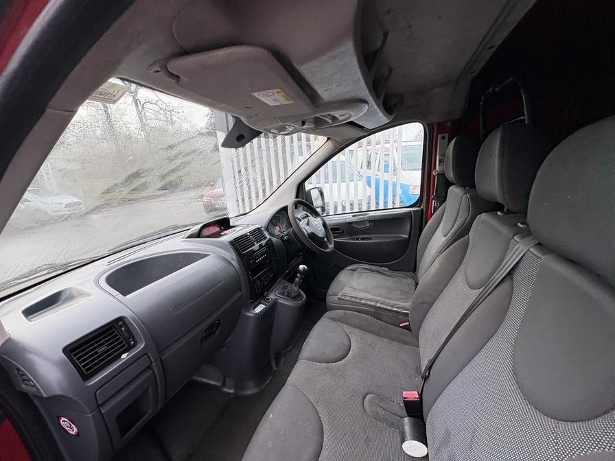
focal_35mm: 14
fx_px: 249
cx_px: 308
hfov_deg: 102.1
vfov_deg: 85.7
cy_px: 230
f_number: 2.2
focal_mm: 2.22
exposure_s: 1/99
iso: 50
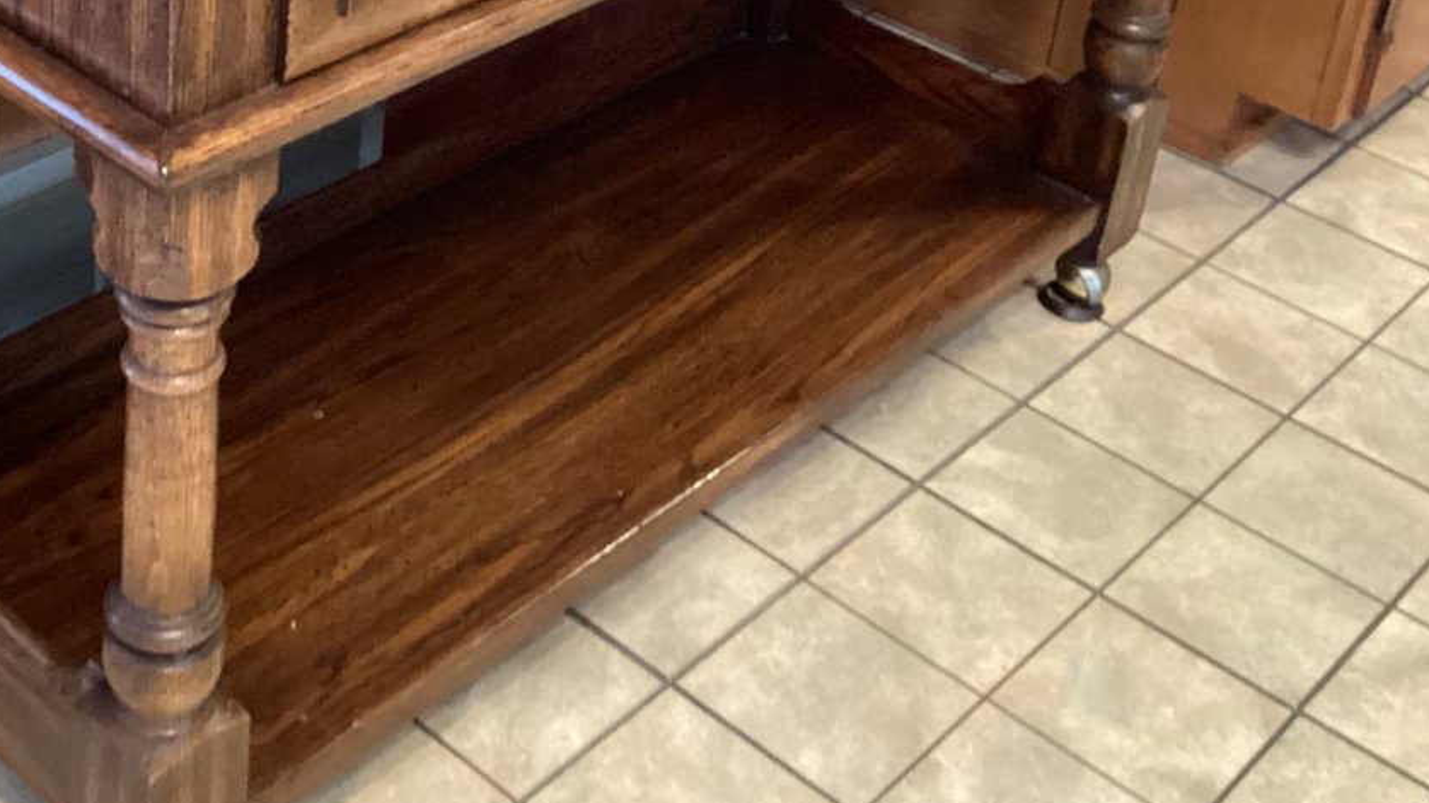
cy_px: -72
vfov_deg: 19.0
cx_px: 434
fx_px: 2311
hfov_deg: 33.9
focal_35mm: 61
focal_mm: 3.3
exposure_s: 1/24
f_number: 2.4
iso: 640
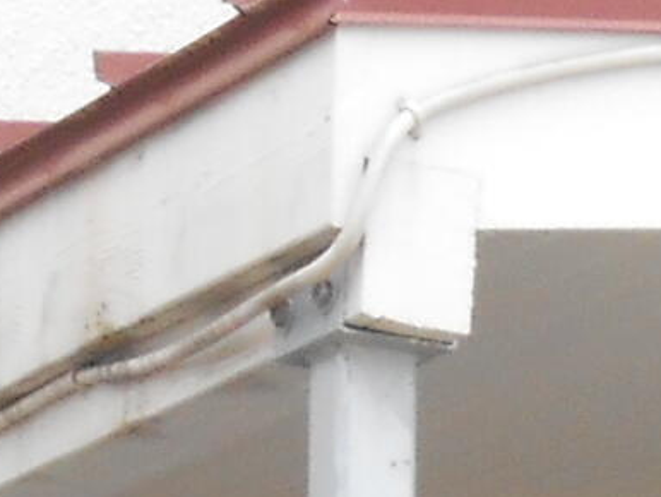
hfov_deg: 7.0
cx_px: 1611
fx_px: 5044
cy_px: 1338
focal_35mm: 264
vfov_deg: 5.4
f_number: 3.9
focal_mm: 6
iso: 200
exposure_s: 1/250
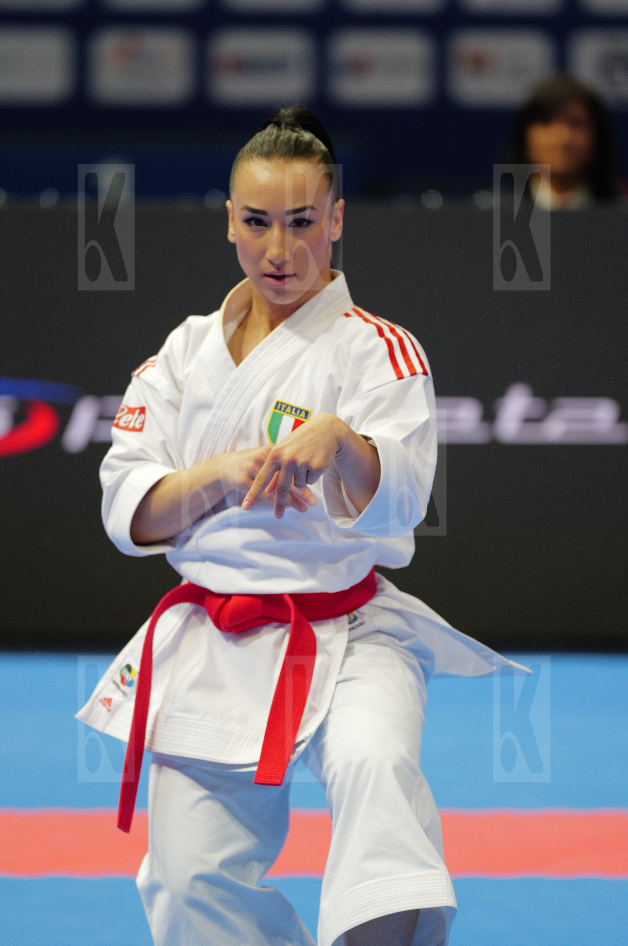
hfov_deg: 4.5
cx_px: 314
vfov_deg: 6.8
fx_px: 7983
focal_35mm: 304
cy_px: 473
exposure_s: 1/500
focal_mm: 200
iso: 1000
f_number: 2.8
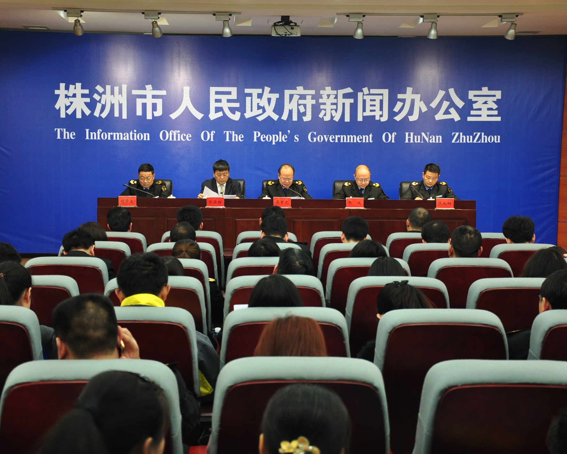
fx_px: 1000
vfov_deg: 25.6
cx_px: 281
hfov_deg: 31.7
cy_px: 226
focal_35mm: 60
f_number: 4.5
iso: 360
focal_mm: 35
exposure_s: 1/20
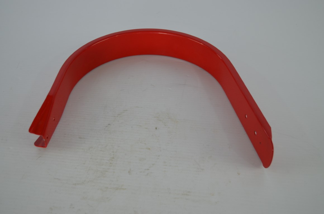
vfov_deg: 31.7
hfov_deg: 46.5
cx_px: 162
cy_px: 107
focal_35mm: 42
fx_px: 377
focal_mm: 28
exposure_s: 1/60
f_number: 4.5
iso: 400
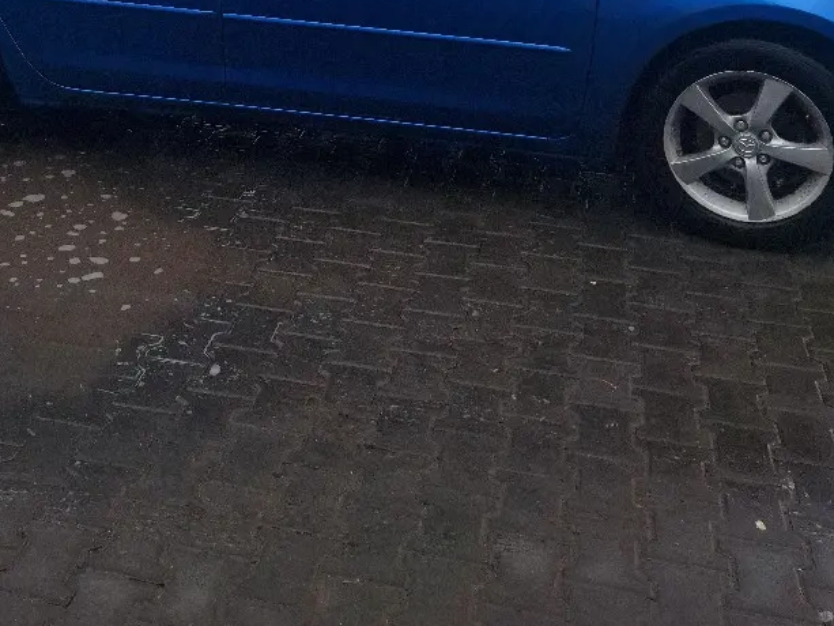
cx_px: 278
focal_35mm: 50
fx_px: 1205
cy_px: -108
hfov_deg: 37.8
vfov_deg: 26.2
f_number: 1.8
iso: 40
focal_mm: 5.54
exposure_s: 1/833
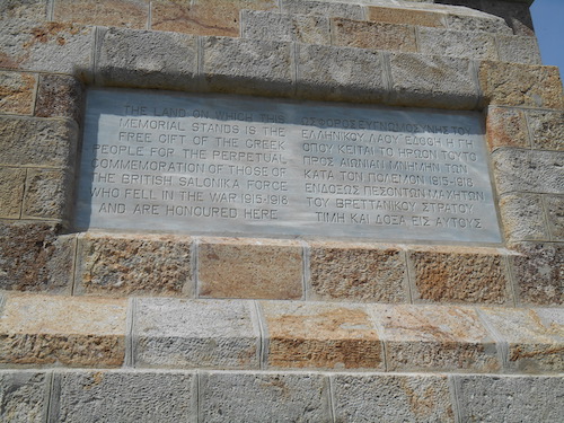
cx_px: 282
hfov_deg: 41.2
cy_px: 212
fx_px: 749
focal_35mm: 46
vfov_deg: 31.5
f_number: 4
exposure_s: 1/1250
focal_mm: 8.3
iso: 80
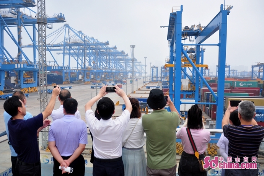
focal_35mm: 27
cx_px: 132
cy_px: 88
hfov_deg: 67.4
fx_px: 198
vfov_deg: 47.9
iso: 400
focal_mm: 18
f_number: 3.5
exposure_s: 1/2500
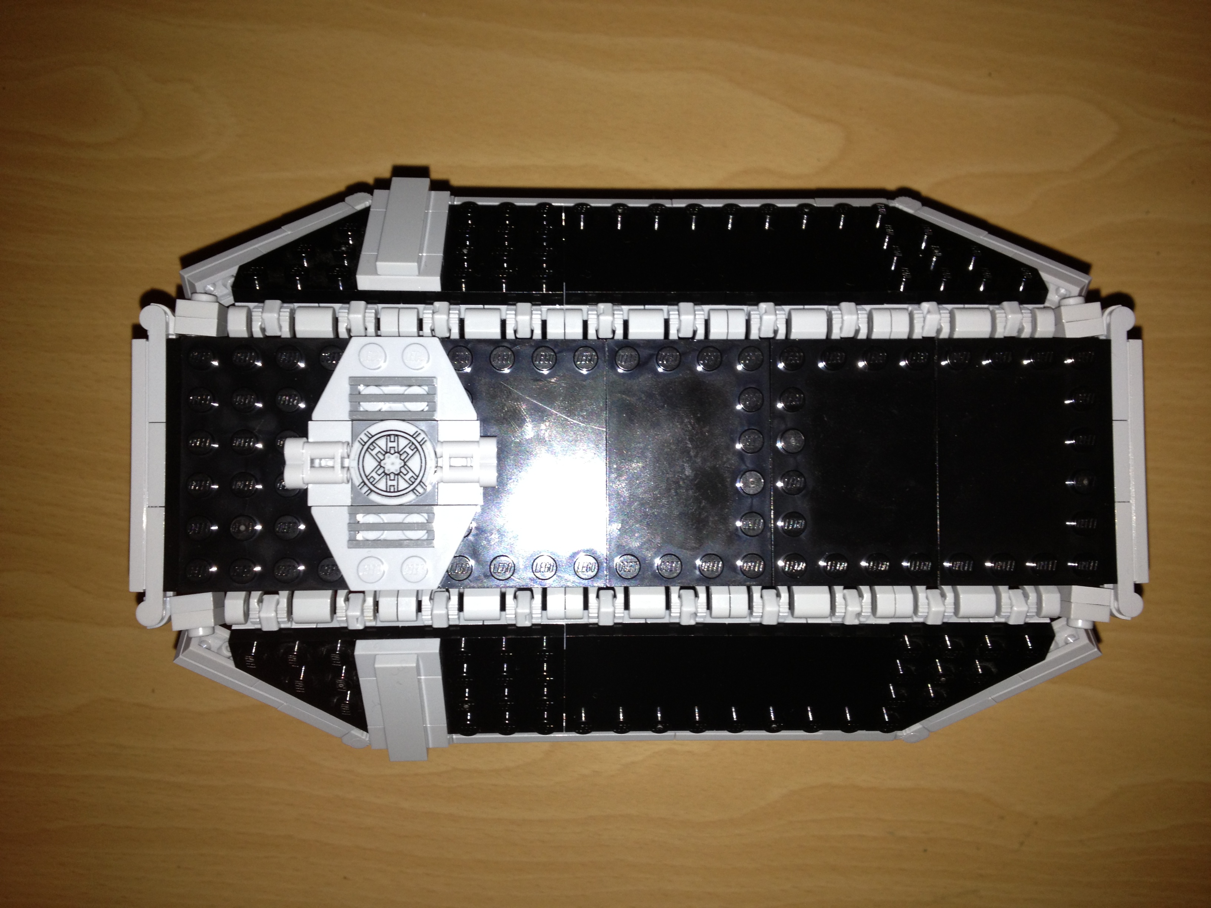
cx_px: 606
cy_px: 454
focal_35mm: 35
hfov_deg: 52.6
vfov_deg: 40.7
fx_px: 1224
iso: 50
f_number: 2.4
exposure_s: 1/20
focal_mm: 4.28
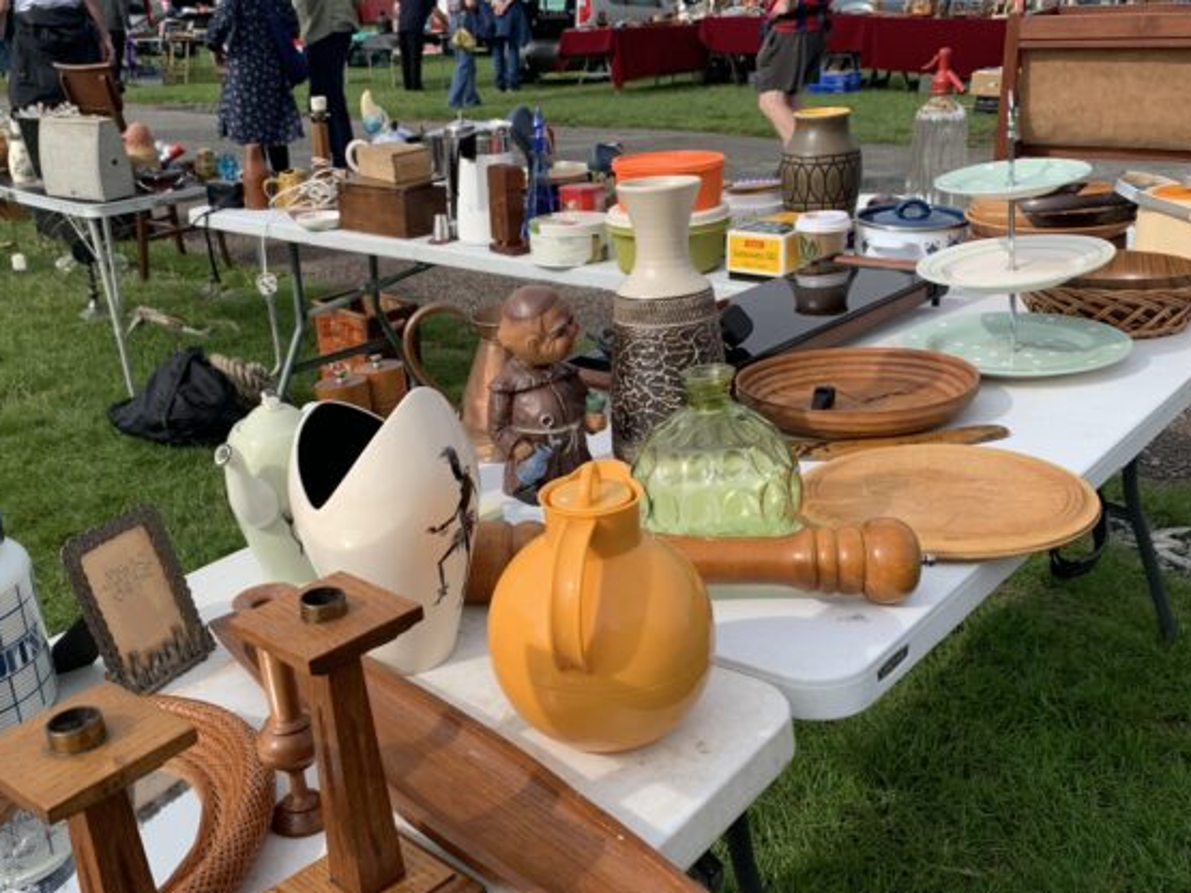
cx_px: 483
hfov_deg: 51.1
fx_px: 1238
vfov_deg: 39.6
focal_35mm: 36
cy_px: 479
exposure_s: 1/1812
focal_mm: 4.25
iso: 25
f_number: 1.8
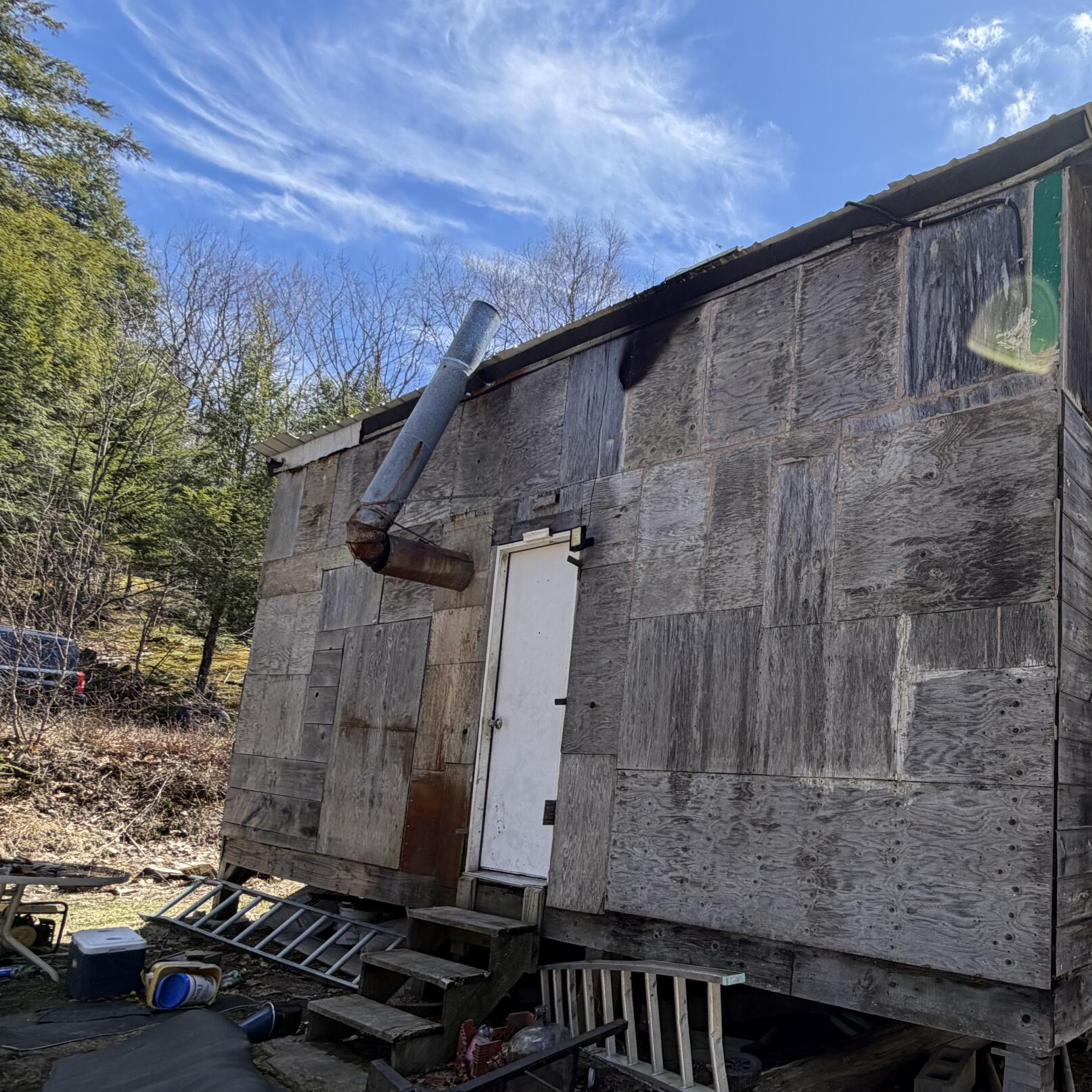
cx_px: 901
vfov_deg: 66.3
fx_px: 821
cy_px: 683
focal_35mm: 23
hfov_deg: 60.8
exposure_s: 1/770
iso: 40
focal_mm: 2.22
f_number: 2.2
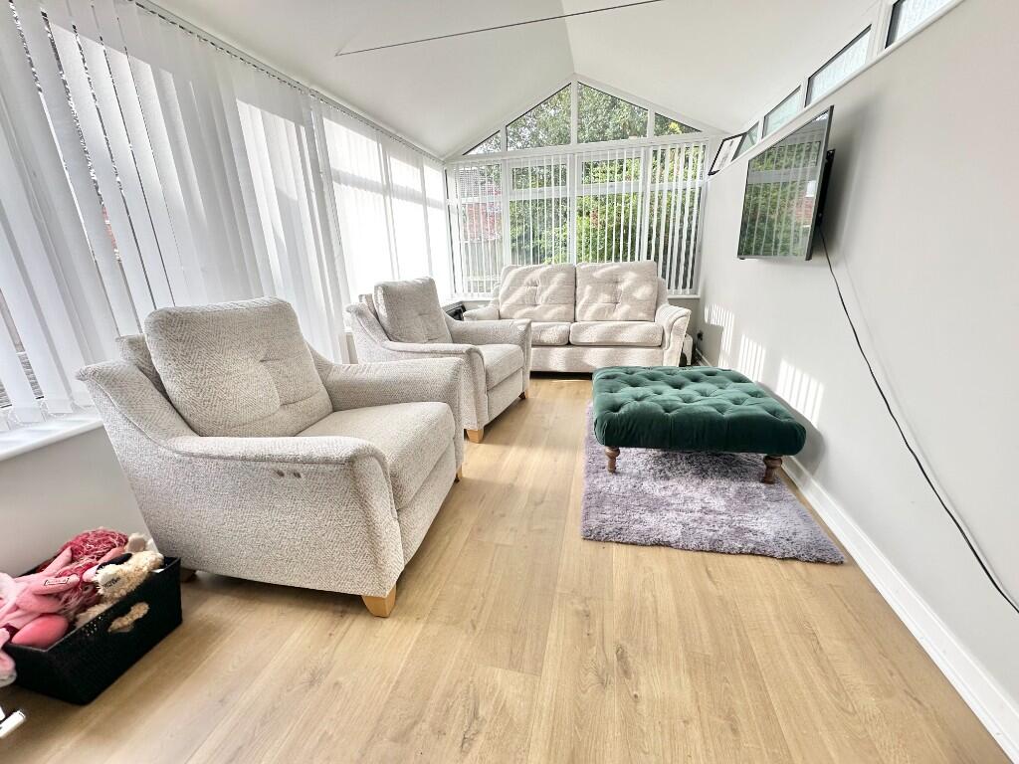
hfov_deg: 102.1
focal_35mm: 14
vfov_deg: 85.7
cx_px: 510
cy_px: 382
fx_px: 412
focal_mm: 2.22
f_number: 2.2
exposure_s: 1/99
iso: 64
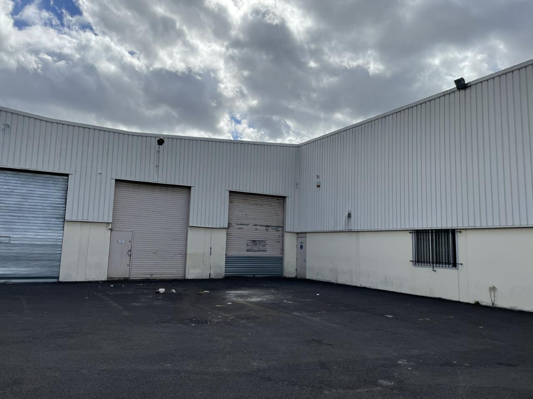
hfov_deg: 67.3
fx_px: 400
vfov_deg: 53.1
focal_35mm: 26
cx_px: 266
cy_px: 200
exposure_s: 1/6494
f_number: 1.6
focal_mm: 4.2
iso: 32
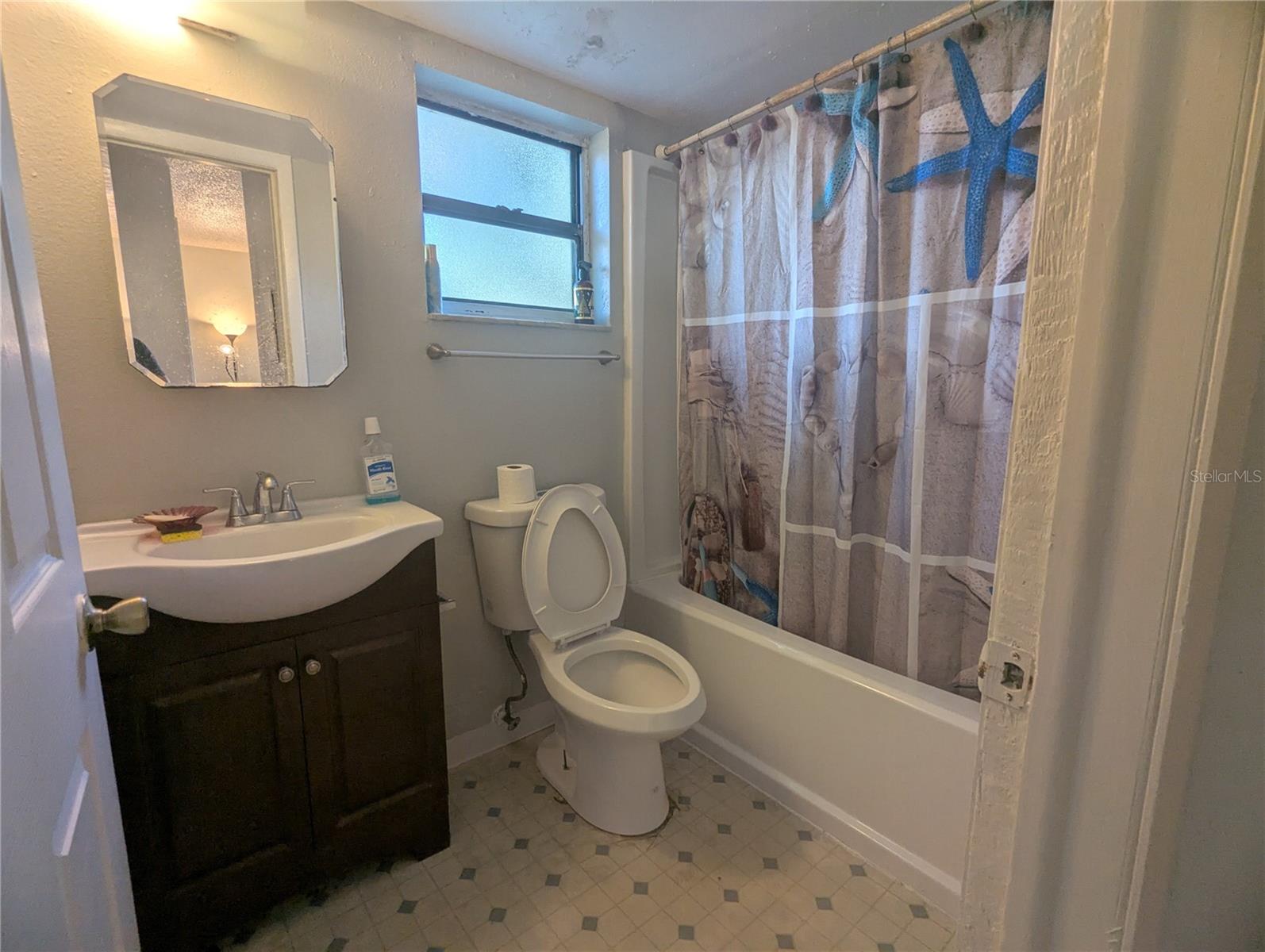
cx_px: 632
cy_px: 476
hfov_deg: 94.4
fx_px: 585
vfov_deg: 78.2
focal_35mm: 16
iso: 88
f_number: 2.2
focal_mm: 2.35
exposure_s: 1/40
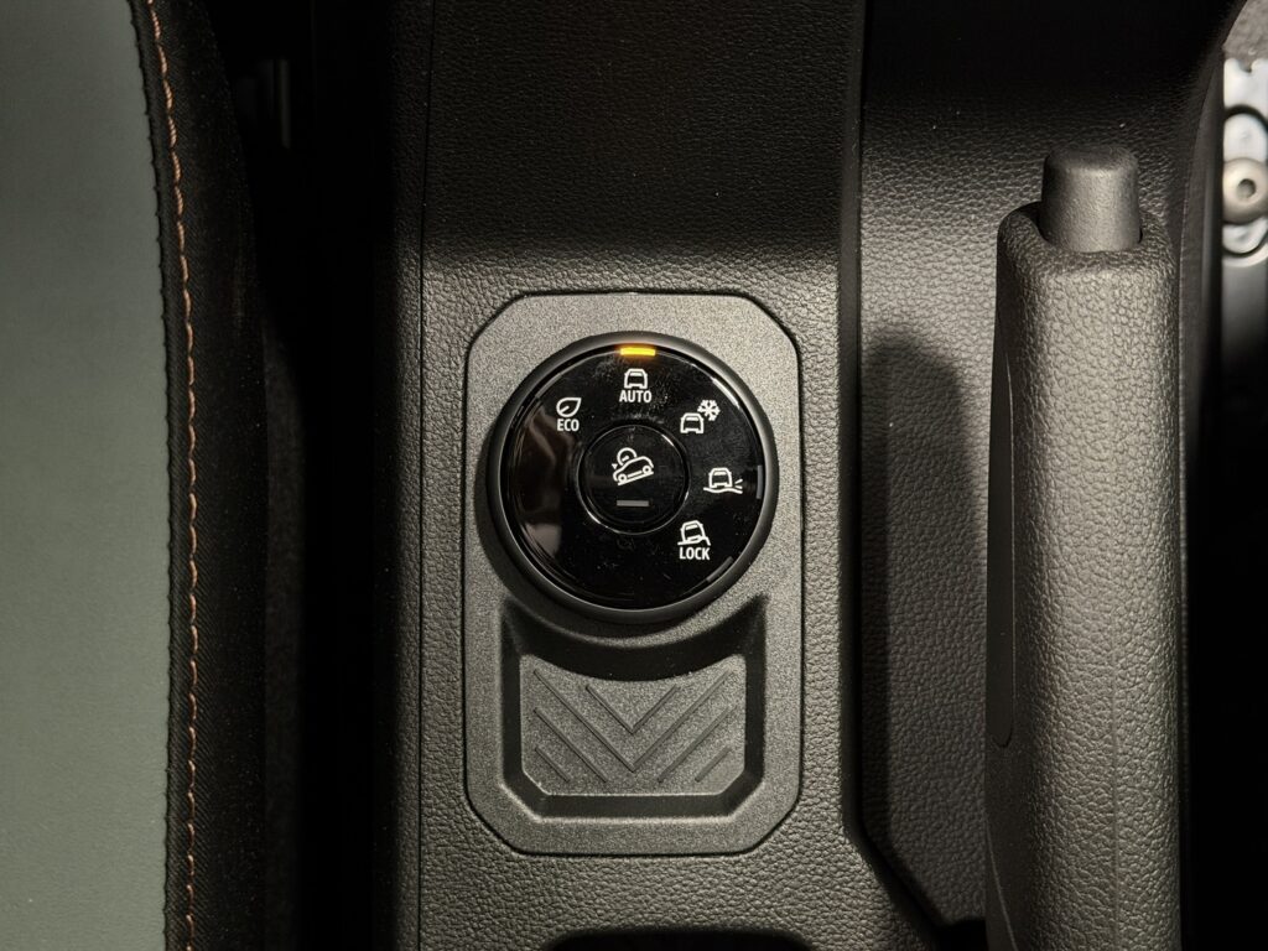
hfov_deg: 39.7
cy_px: 476
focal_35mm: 48
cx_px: 634
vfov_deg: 30.3
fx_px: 1758
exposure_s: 1/20
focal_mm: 6.76
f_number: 1.78
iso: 800
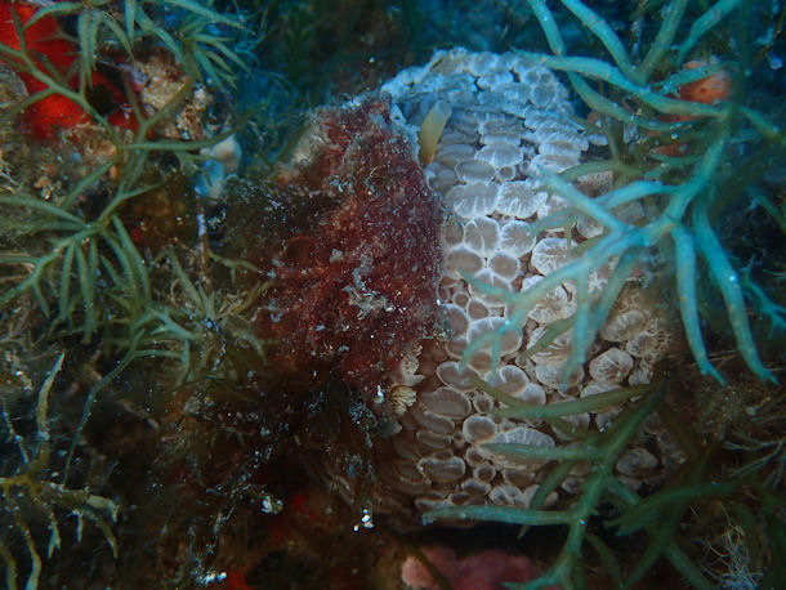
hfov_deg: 43.8
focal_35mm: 43
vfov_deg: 33.6
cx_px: 393
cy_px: 295
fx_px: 977
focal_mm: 7.86
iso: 200
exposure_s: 1/80
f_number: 4
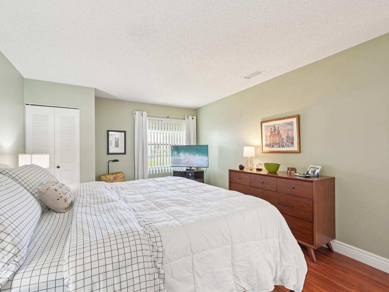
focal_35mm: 16
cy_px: 148
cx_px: 197
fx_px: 180
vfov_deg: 78.1
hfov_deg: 94.5
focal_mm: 14
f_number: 8
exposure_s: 1/8
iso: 400
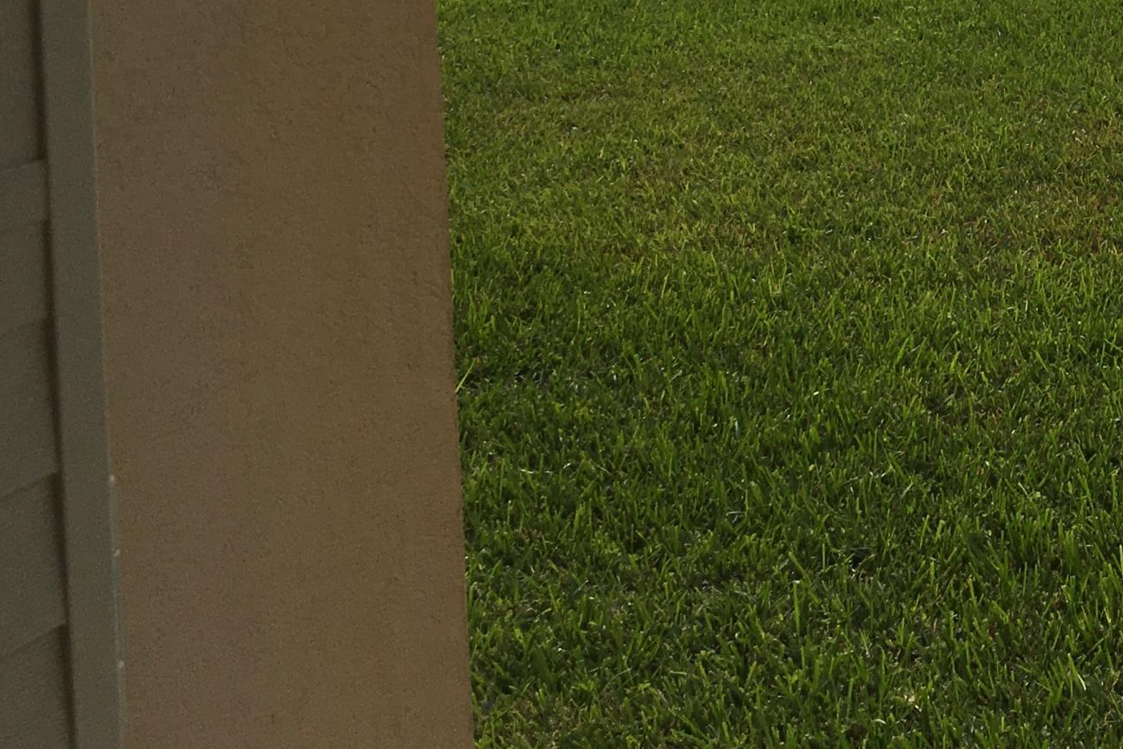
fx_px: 2183
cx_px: 1239
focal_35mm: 70
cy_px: -150
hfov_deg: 26.5
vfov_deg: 18.4
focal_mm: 4.15
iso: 25
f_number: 2.2
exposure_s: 1/4274
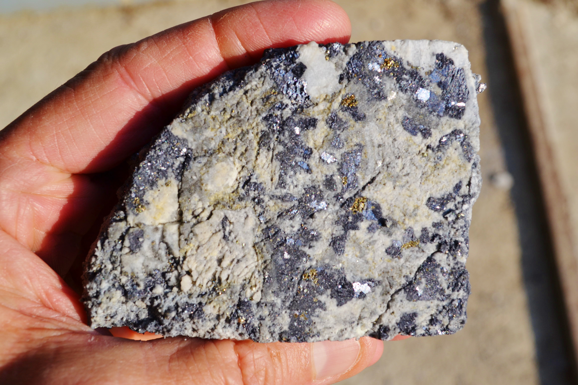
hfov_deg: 43.6
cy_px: 192
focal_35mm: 45
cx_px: 289
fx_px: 722
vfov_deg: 29.9
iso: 100
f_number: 8
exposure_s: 1/250
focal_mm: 30
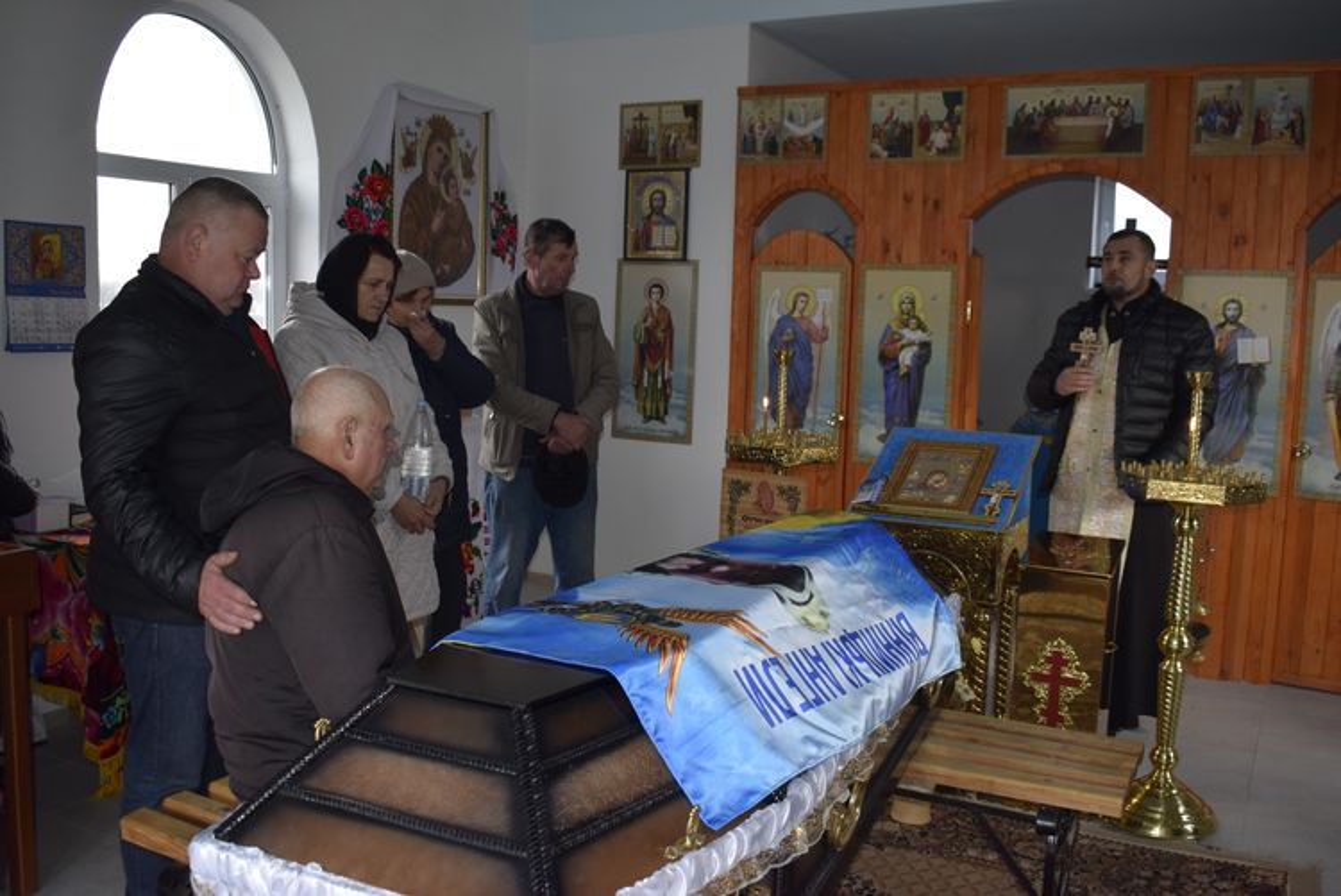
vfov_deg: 40.0
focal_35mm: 33
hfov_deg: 57.2
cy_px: 448
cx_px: 670
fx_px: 1230
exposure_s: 1/100
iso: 800
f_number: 5
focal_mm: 22
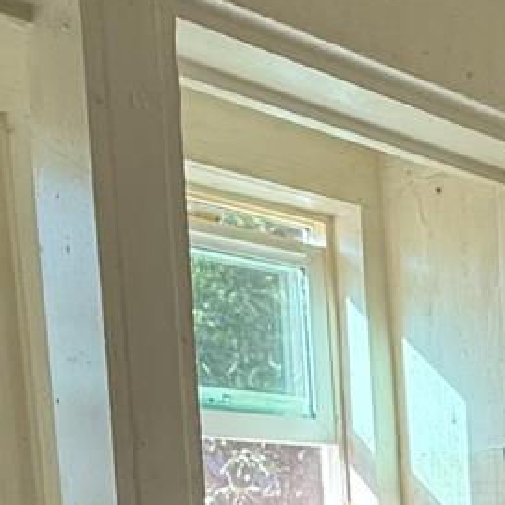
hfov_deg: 20.0
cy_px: 676
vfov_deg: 22.4
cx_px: 855
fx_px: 1122
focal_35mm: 68
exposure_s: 1/120
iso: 125
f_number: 2.2
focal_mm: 2.22
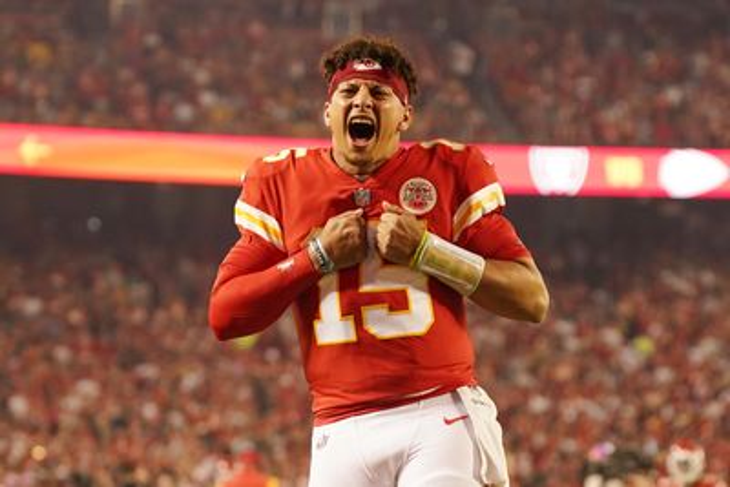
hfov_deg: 20.4
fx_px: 2028
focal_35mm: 100
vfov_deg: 13.7
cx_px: 365
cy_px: 244
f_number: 2.8
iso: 1600
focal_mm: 100
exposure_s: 1/1250
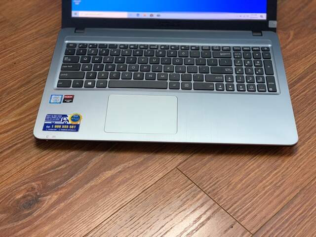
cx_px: 158
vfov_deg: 28.0
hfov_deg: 36.8
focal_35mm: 52
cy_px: 118
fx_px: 475
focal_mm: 6
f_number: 2.4
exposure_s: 1/50
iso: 250
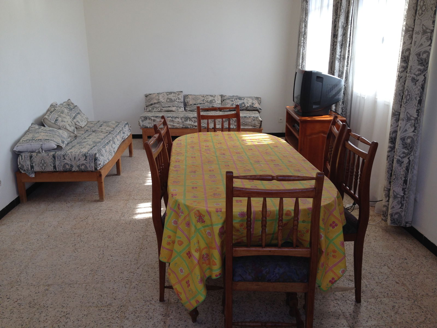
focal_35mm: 33
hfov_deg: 55.4
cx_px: 218
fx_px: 417
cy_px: 164
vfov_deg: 42.9
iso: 50
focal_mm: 4.12
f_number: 2.4
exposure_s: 1/122
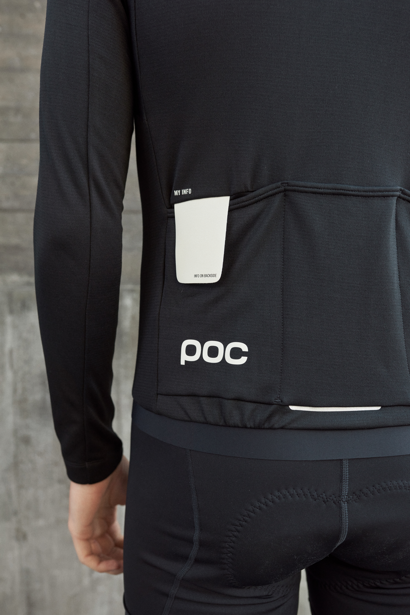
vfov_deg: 54.4
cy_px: 308
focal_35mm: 35
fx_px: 597
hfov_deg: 37.9
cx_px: 205
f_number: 5.6
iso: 320
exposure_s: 1/200
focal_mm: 35
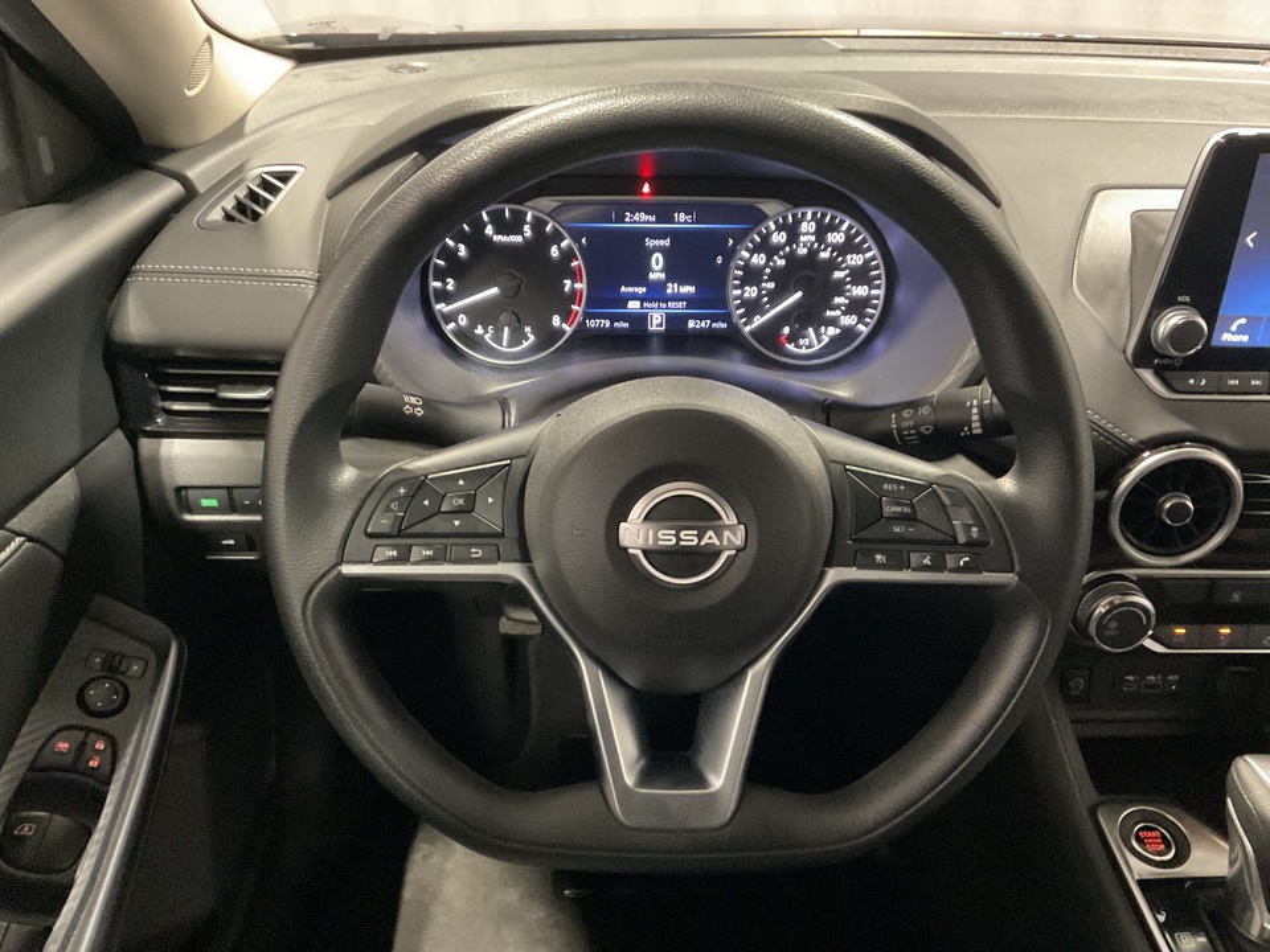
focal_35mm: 29
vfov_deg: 48.2
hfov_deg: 61.7
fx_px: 1064
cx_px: 635
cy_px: 476
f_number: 1.8
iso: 500
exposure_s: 1/30
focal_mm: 3
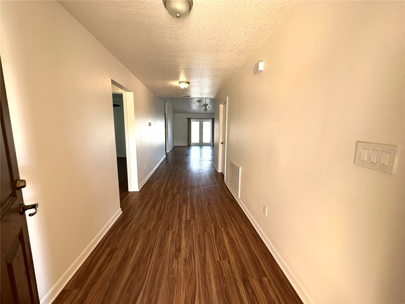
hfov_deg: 102.1
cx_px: 202
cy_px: 152
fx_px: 164
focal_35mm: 14
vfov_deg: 85.7
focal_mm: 2.22
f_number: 2.2
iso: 125
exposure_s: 1/99
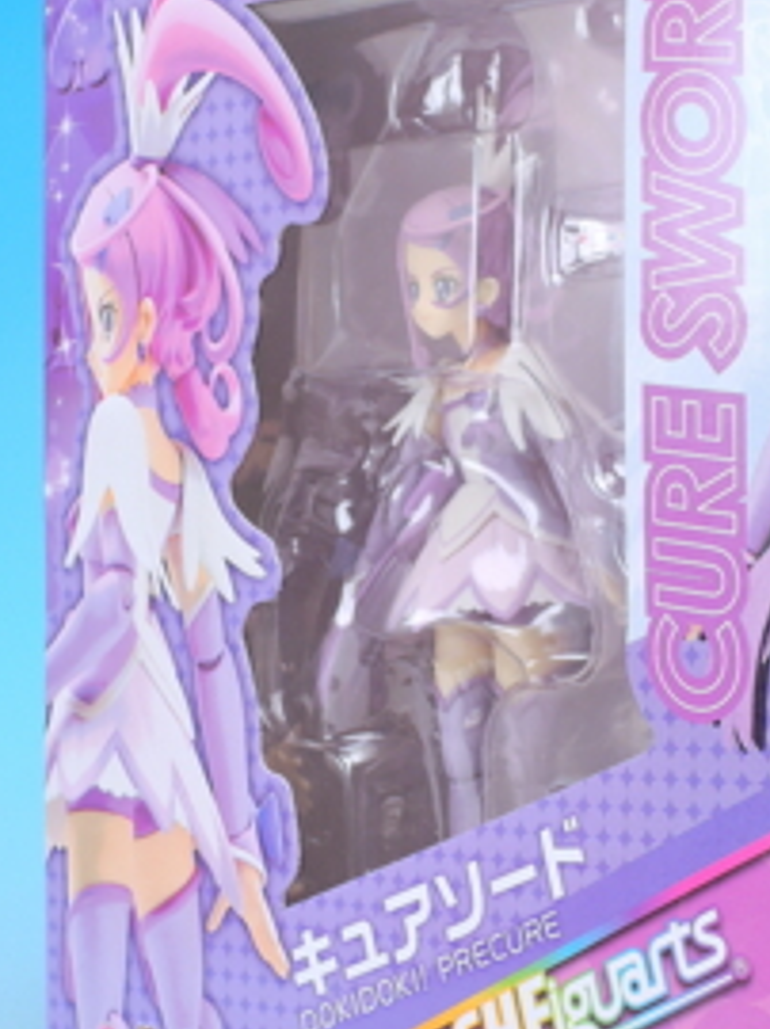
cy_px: 553
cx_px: 541
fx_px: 3743
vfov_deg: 15.7
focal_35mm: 126
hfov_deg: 11.7
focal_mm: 18.2
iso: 80
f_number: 7.1
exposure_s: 1/2
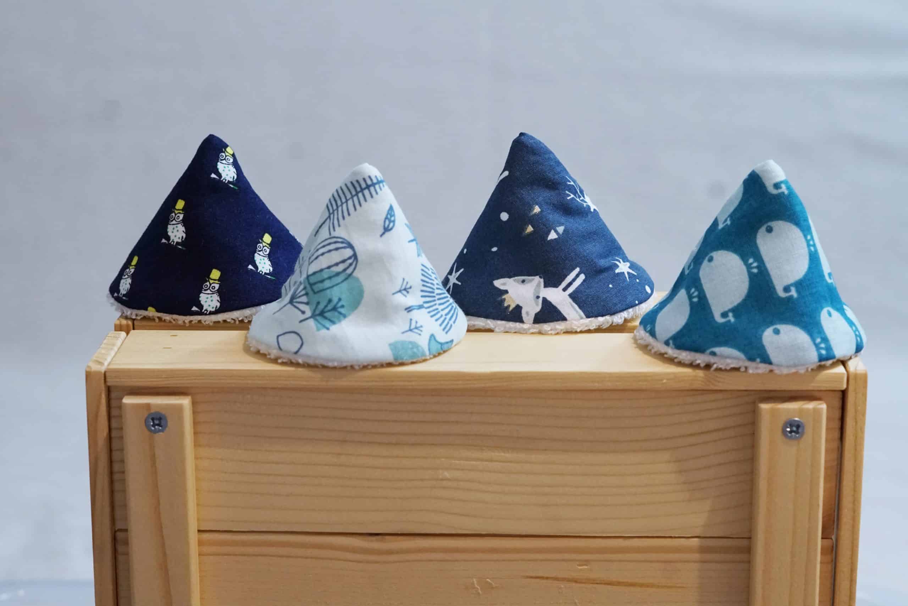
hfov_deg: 27.0
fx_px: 1892
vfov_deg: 18.2
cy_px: 303
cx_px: 454
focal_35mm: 75
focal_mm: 50
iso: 2000
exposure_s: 1/50
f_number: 5
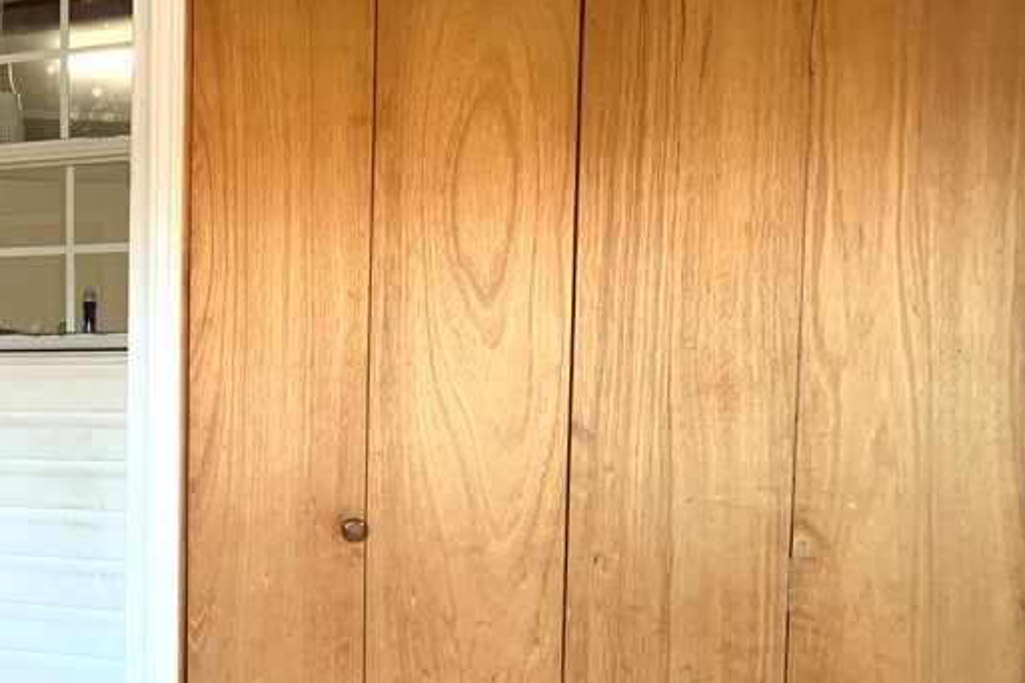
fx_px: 1537
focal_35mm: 54
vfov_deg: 24.9
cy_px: 477
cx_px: 28
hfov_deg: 34.0
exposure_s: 1/93
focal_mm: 4.25
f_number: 1.8
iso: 100
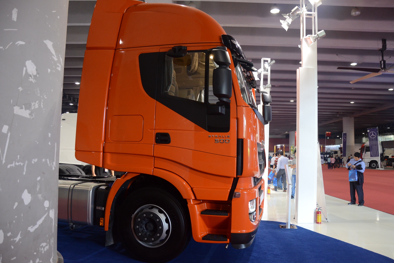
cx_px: 197
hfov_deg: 67.4
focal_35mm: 27
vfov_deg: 47.9
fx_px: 295
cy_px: 132
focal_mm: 18
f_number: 4
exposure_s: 1/60
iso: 1250
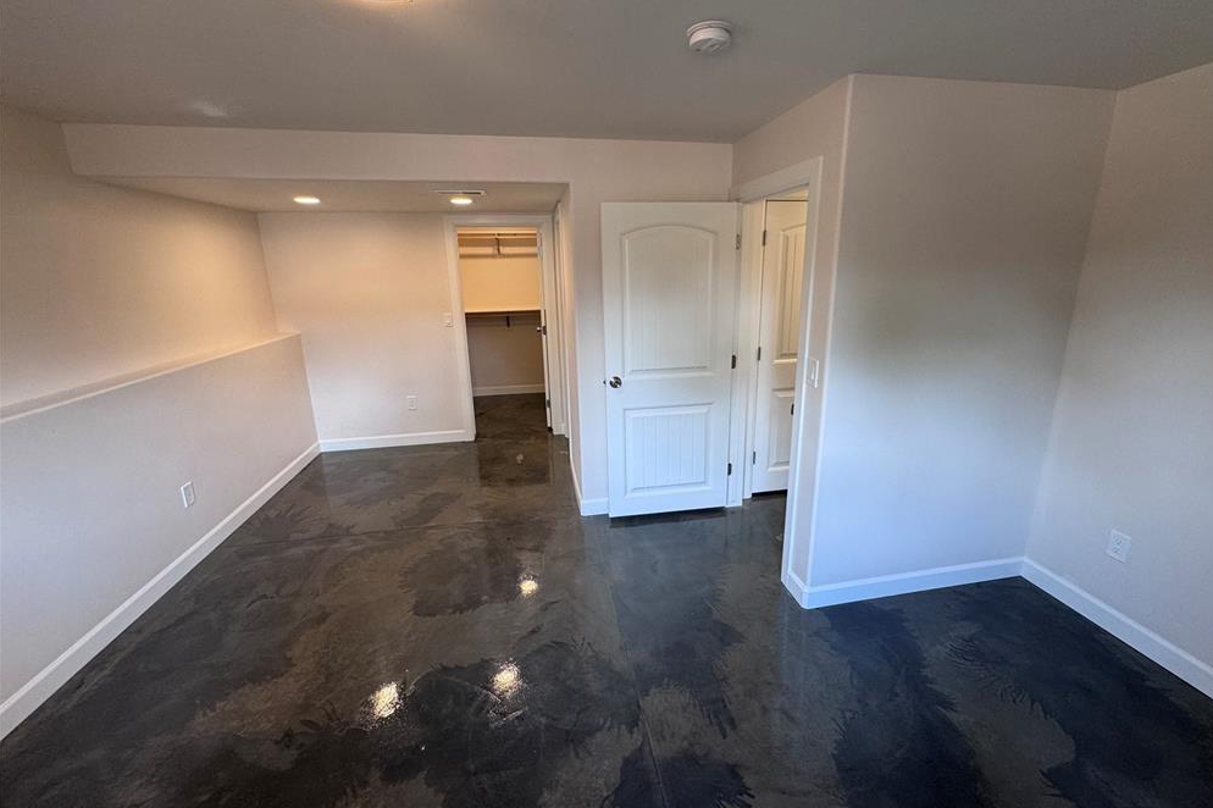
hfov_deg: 100.4
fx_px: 505
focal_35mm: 15
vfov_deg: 77.2
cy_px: 388
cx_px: 624
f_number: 2.2
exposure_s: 1/120
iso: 160
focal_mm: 2.22
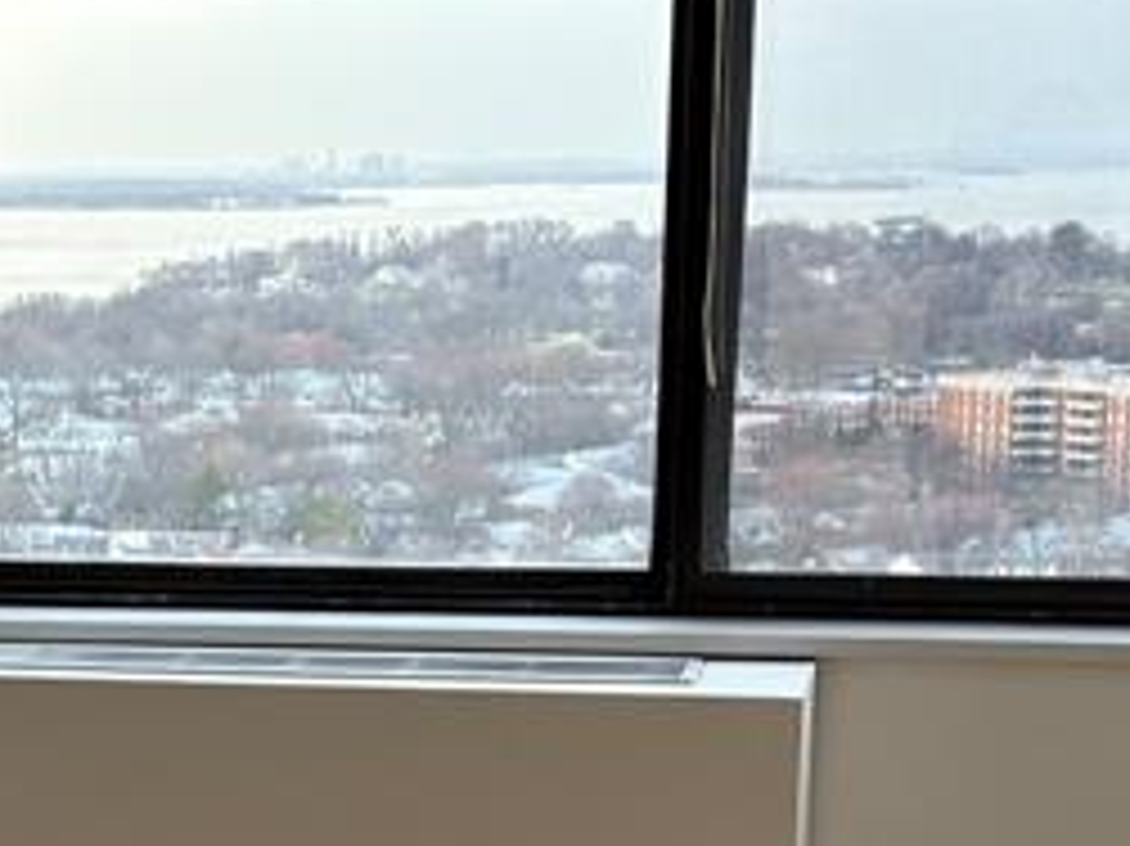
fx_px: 3459
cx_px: -14
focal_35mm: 106
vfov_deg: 13.7
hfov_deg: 18.1
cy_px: 904
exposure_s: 1/60
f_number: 1.6
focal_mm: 5.96
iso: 125
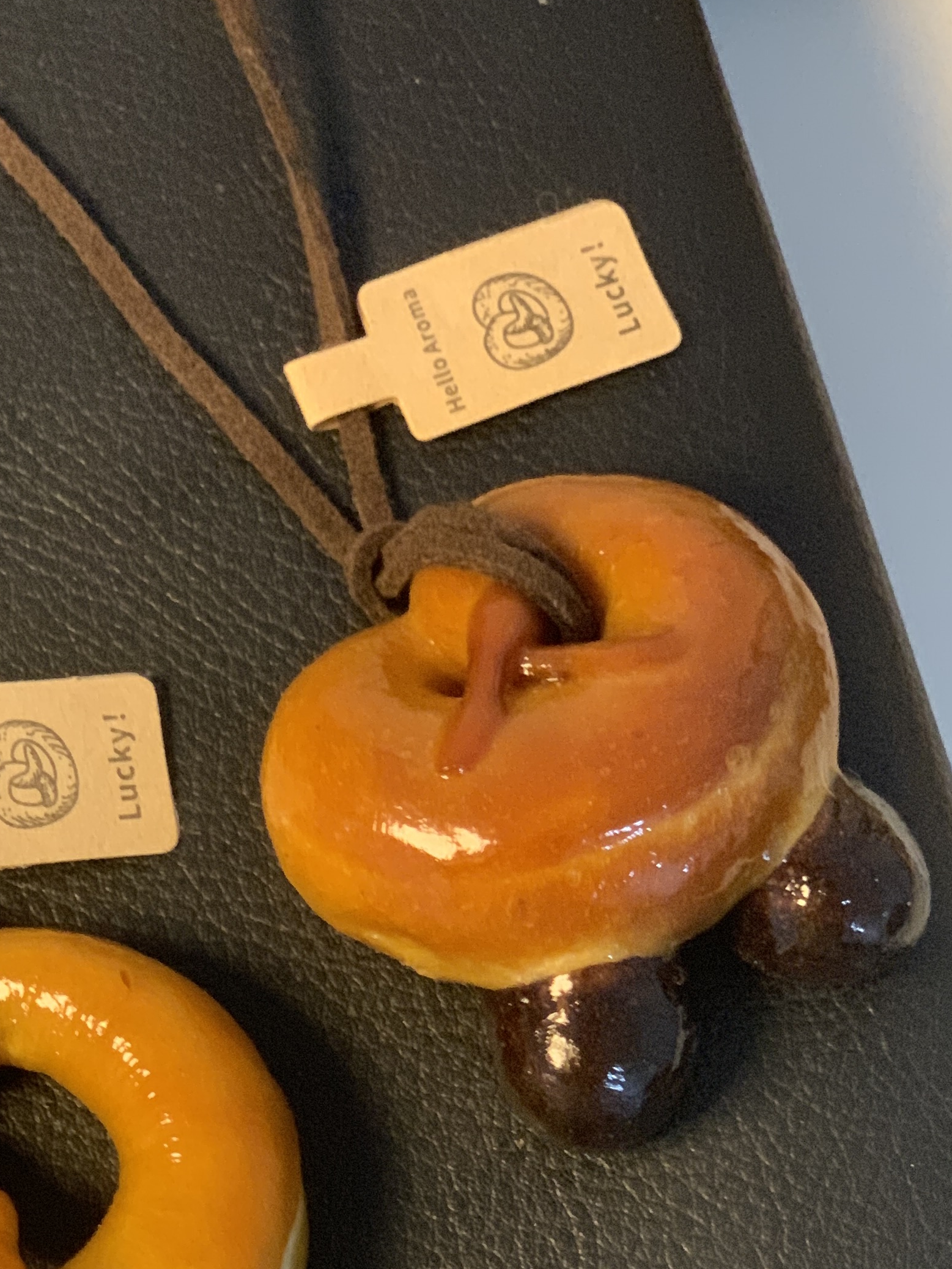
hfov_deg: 14.6
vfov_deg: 19.1
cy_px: 1126
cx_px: 212
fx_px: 3704
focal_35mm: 101
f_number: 2.4
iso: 400
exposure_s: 1/42
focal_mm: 6
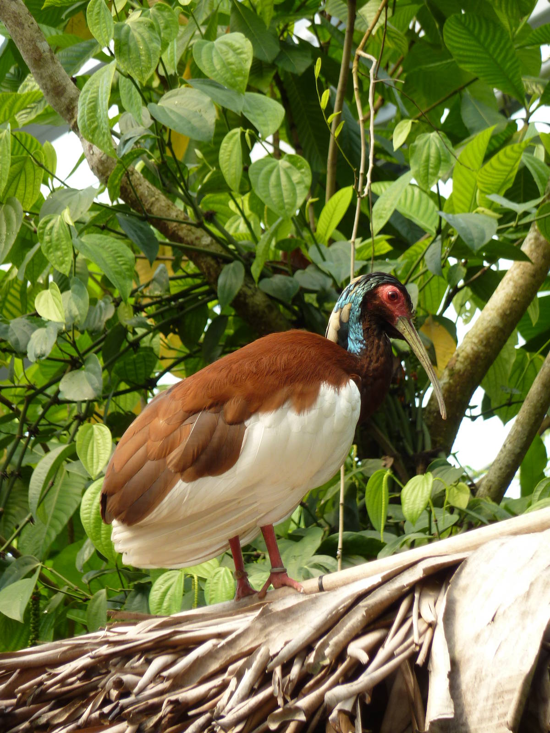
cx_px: 275
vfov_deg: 6.6
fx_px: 6355
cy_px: 366
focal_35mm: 300
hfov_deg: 5.0
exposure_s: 1/125
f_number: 4.9
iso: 100
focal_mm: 49.2
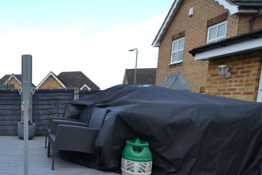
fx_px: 204
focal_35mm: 28
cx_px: 29
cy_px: 131
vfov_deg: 44.8
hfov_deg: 56.9
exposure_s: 1/125
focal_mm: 10
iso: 110
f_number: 5.6
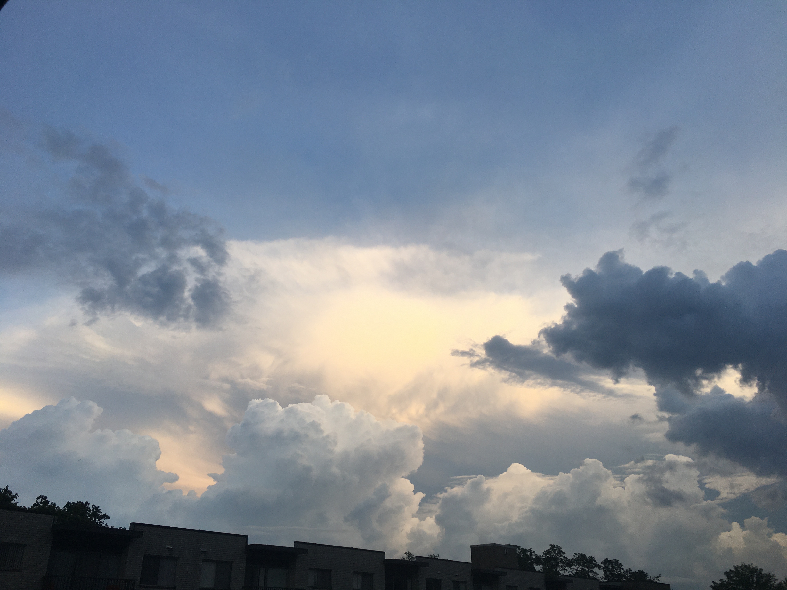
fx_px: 659
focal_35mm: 29
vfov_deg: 48.2
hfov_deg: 61.7
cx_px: 394
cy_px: 295
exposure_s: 1/182
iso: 25
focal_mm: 4.15
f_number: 2.2
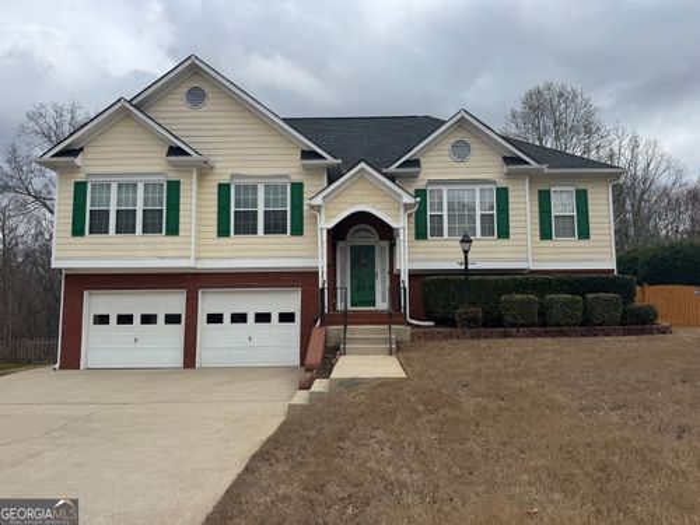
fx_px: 485
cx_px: 350
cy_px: 262
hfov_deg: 71.6
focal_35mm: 24
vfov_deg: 56.8
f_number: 1.78
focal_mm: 6.76
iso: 80
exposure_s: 1/5814
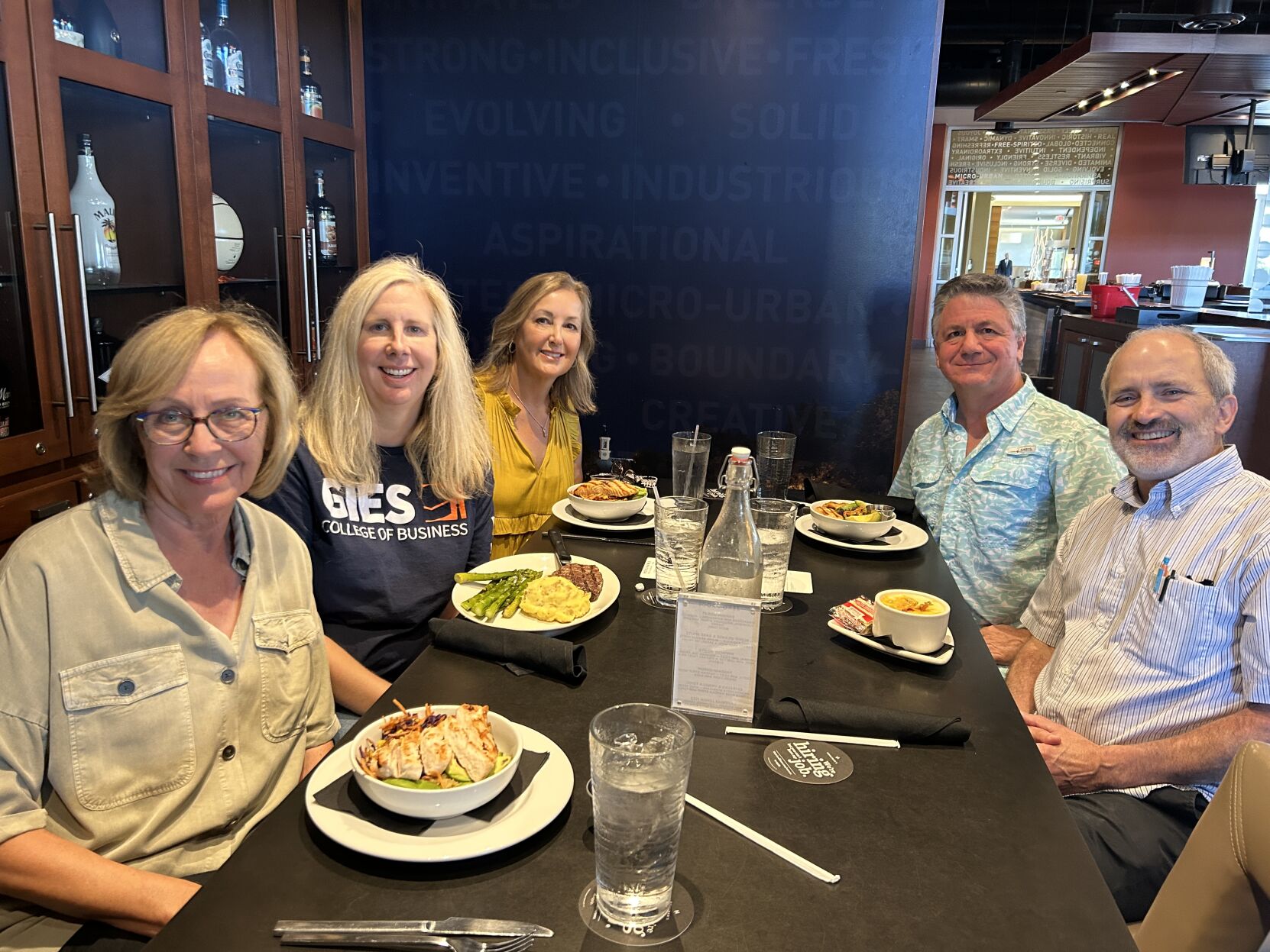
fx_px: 954
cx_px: 635
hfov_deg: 67.3
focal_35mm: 26
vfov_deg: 53.1
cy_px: 476
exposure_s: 1/60
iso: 250
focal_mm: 5.7
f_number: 1.5
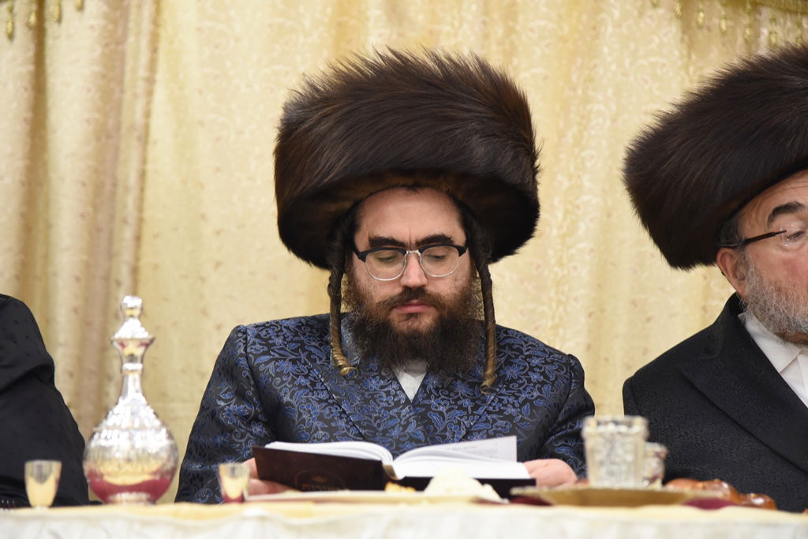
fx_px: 2694
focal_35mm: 120
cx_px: 404
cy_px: 270
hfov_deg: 17.1
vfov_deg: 11.4
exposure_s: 1/125
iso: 2500
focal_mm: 120
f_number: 4.5
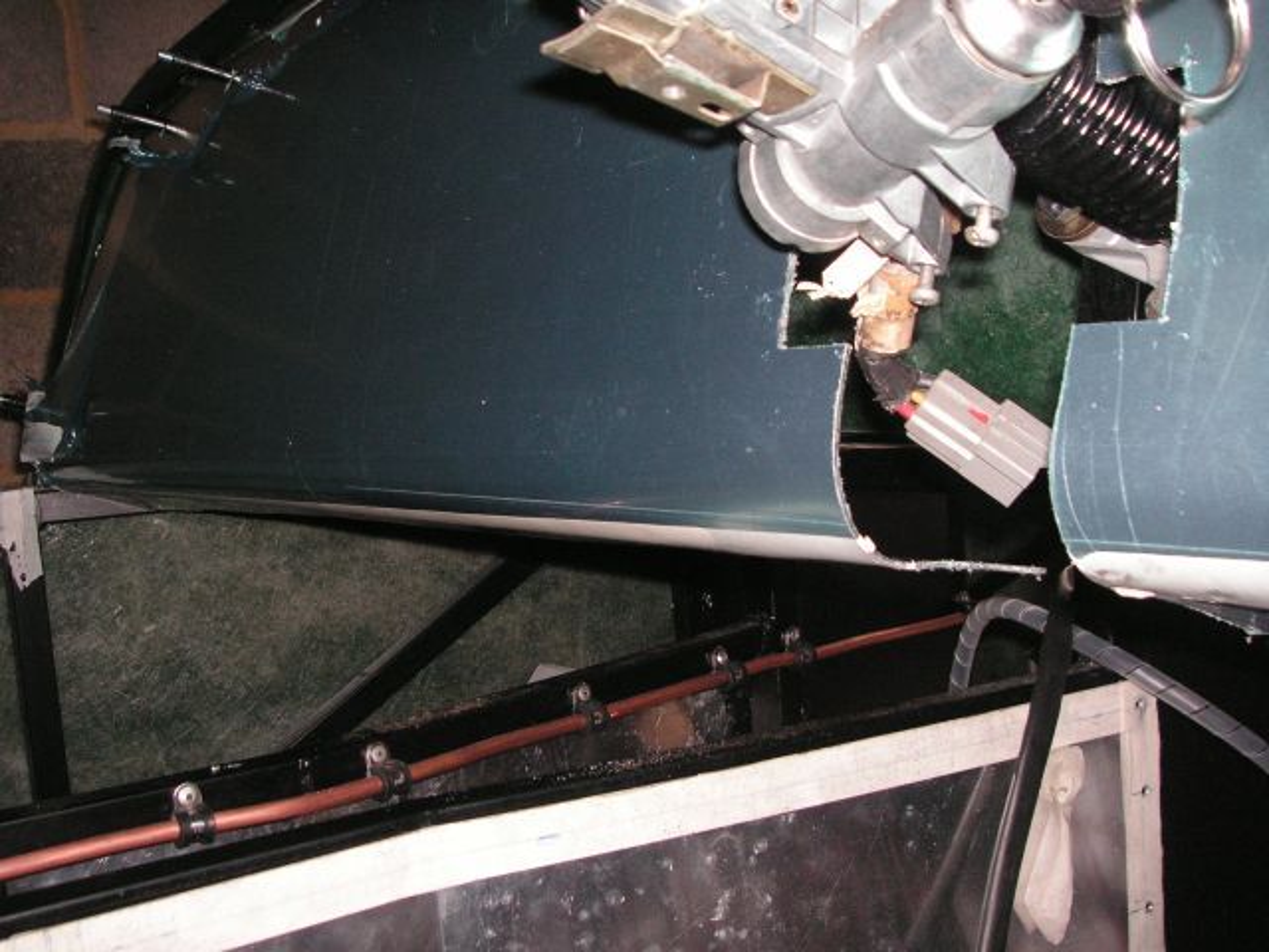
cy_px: 476
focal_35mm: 38
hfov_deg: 49.0
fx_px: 1393
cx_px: 634
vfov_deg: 37.7
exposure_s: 1/45
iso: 160
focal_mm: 6.3
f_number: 3.3
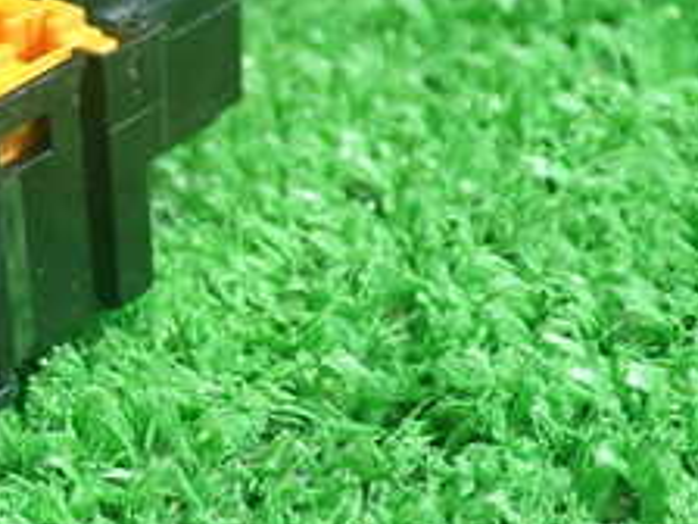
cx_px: -140
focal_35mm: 102
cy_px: 246
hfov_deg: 18.3
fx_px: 2057
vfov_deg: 14.5
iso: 800
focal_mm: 6.83
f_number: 2.7
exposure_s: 1/40
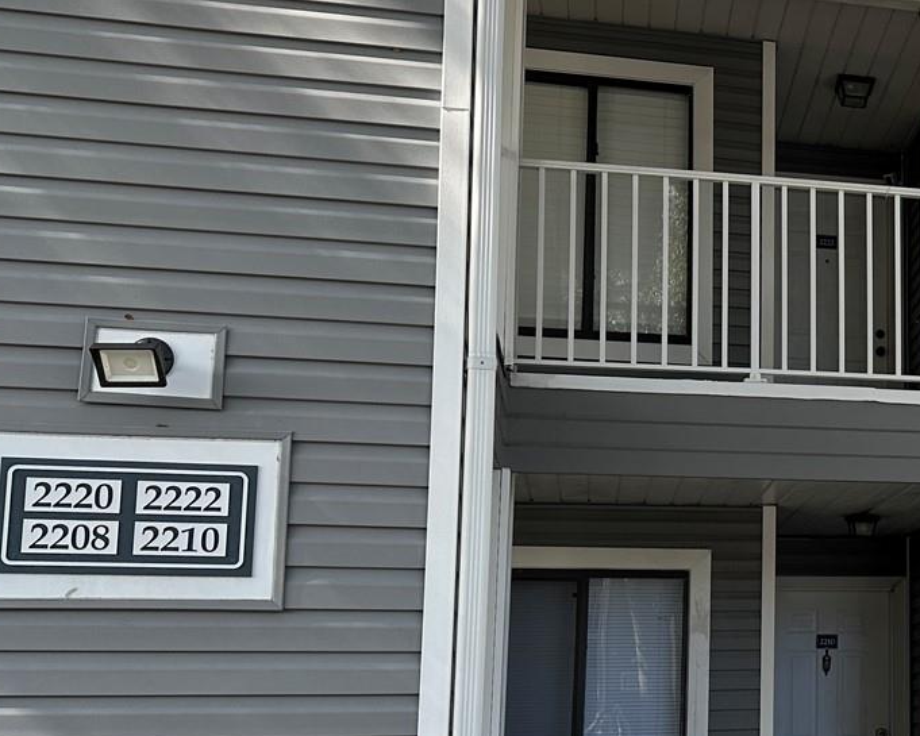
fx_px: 1498
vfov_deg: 27.5
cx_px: 998
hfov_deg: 30.7
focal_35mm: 55
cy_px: 485
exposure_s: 1/816
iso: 80
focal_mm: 6.86
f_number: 1.78
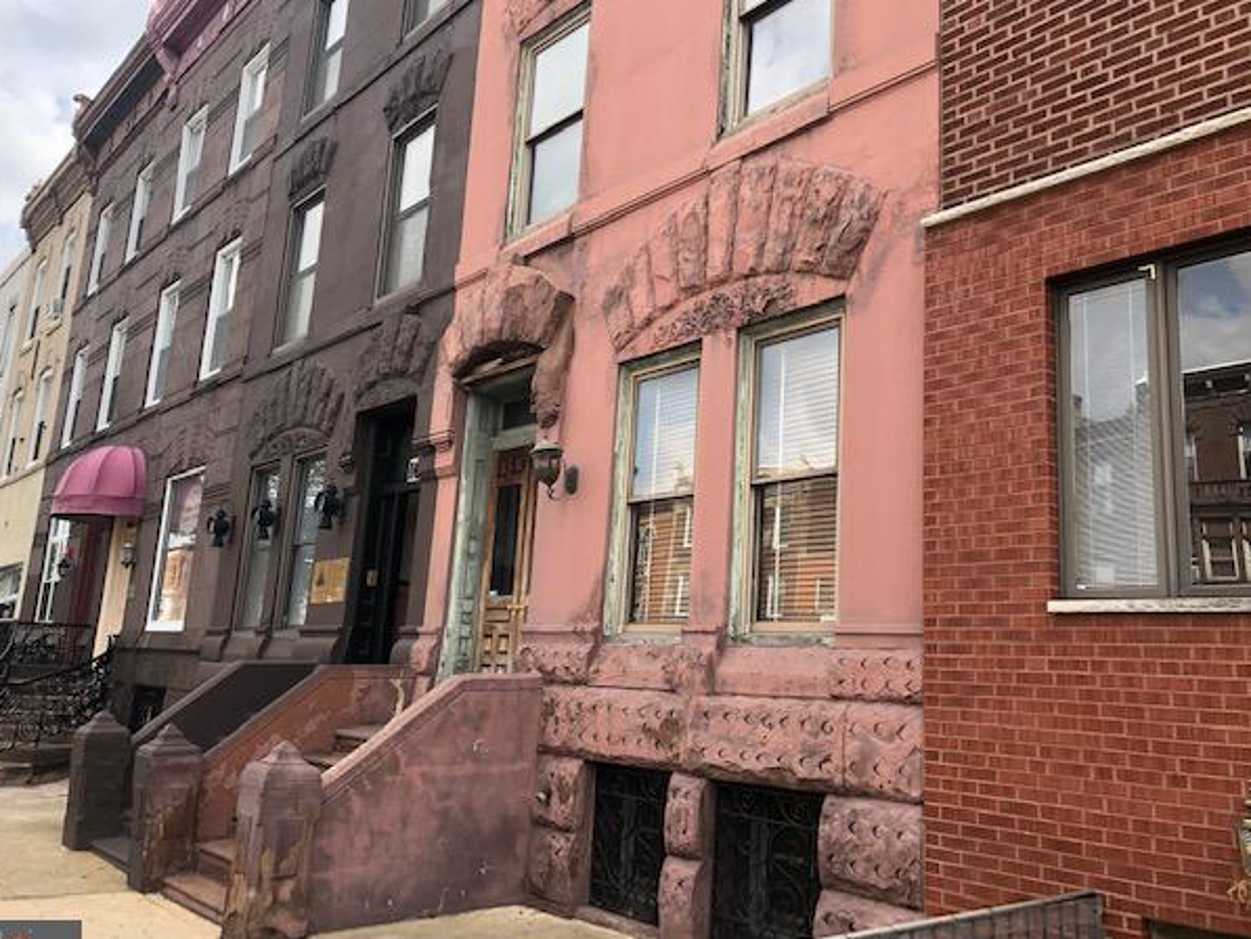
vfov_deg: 46.8
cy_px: 472
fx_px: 1084
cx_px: 589
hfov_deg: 59.9
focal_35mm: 30
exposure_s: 1/457
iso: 20
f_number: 1.8
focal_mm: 4
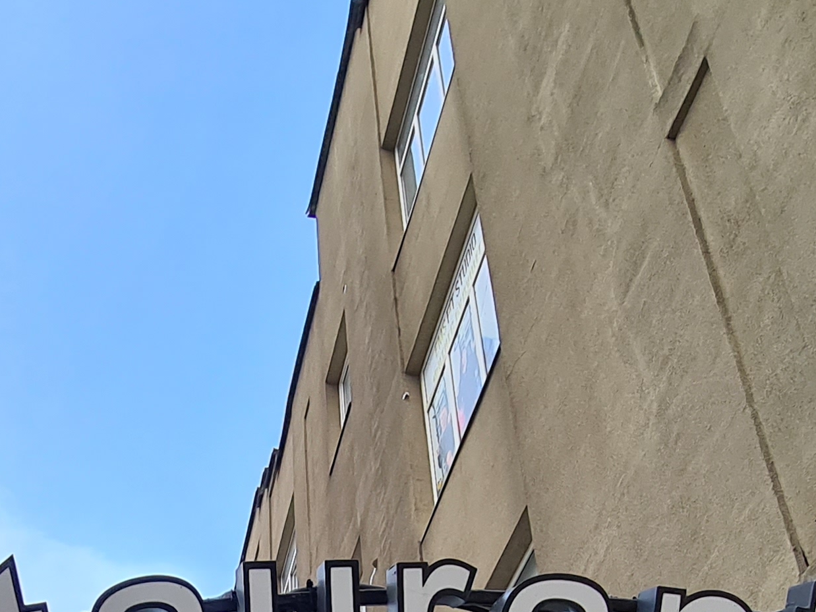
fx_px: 990
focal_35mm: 42
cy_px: 932
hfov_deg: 43.4
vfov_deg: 25.4
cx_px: 206
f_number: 2.2
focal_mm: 2.22
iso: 64
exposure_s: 1/203
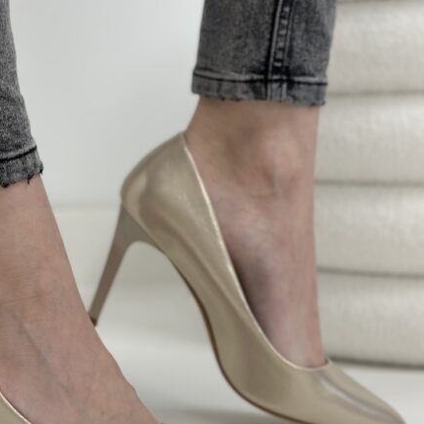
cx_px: 135
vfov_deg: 21.9
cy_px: 265
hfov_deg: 21.8
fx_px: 1095
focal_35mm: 79
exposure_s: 1/100
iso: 125
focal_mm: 6.86
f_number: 1.78
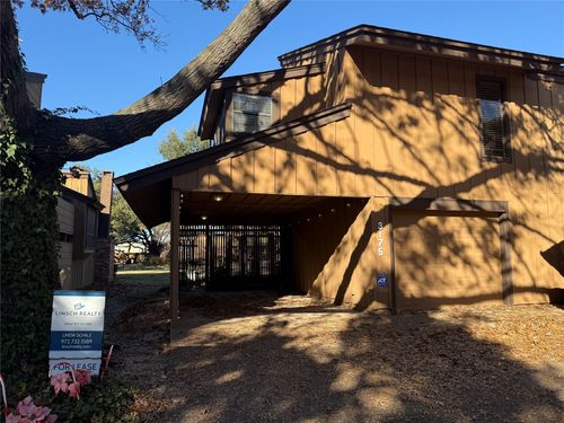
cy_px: 212
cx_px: 282
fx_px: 391
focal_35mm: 24
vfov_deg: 56.8
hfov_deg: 71.6
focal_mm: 6.76
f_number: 1.78
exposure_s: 1/1464
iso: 80
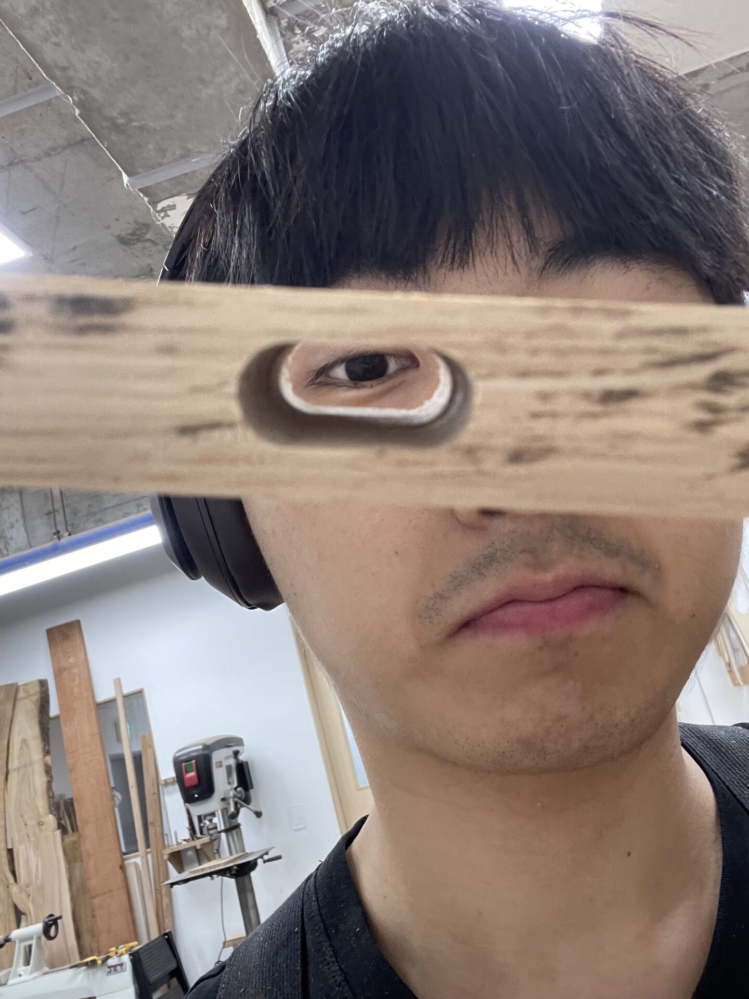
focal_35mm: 30
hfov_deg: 46.8
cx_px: 374
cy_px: 500
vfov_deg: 60.0
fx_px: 865
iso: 250
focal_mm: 2.71
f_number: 2.2
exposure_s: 1/60
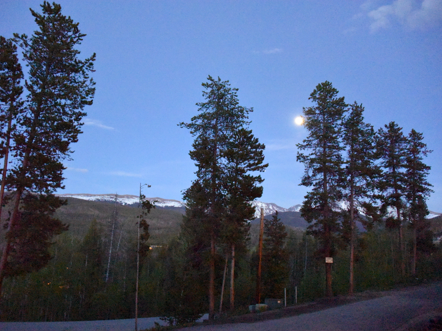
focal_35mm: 31
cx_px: 203
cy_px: 168
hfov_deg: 58.3
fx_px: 396
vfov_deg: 45.4
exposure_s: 1/60
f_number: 4
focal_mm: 28
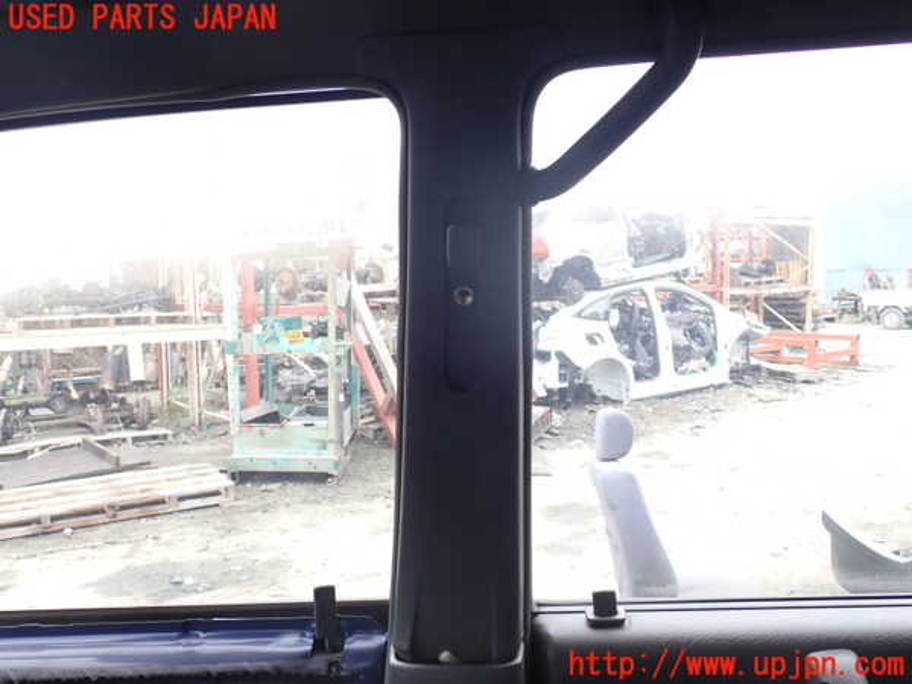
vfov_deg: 46.8
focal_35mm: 30
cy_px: 342
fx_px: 790
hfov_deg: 60.0
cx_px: 456
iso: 100
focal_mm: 5.4
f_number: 3.2
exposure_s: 1/60
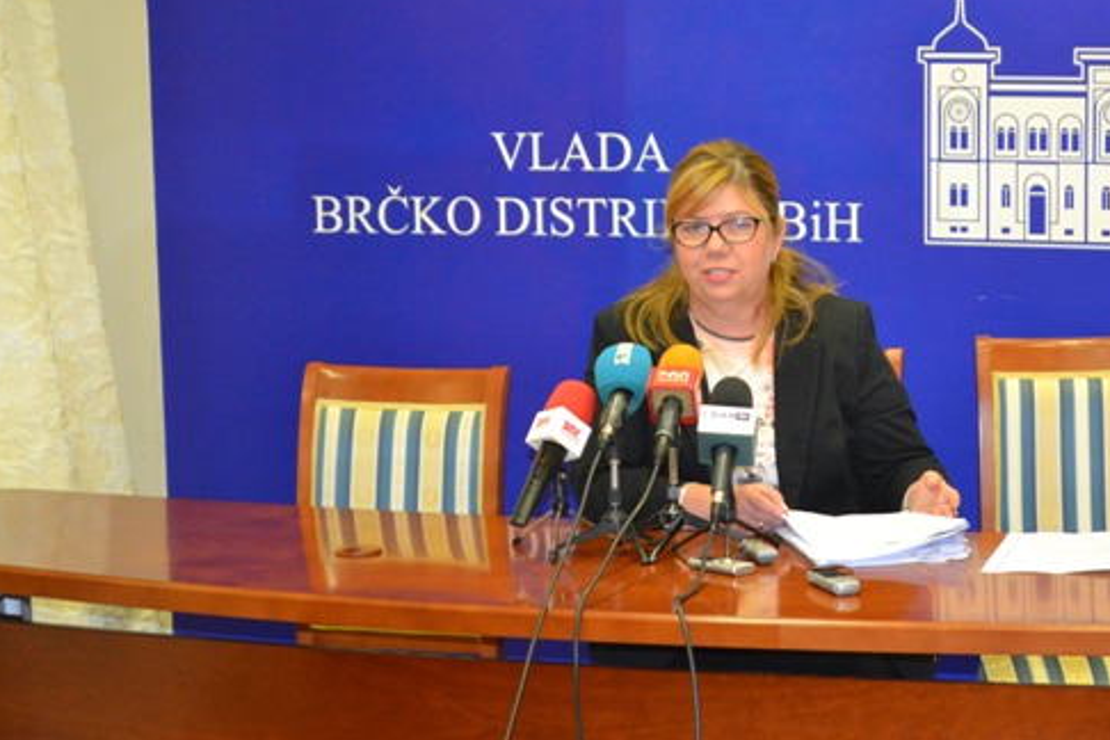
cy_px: 314
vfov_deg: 12.6
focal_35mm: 109
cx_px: 708
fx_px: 3350
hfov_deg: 18.8
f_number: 5.6
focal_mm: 55
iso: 2500
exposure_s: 1/60
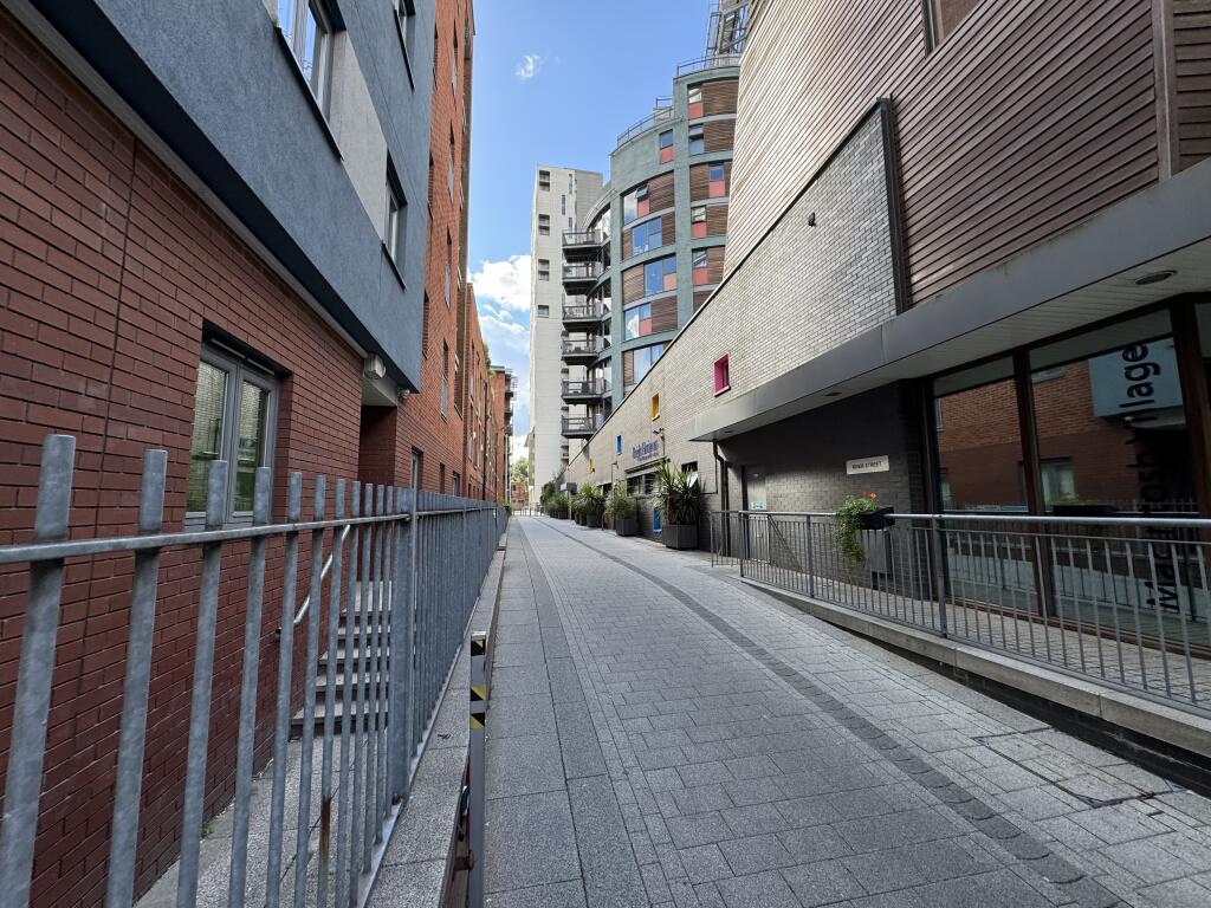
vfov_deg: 85.7
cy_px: 454
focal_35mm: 14
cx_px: 606
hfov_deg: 102.1
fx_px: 490
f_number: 2.2
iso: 40
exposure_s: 1/202
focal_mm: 2.22
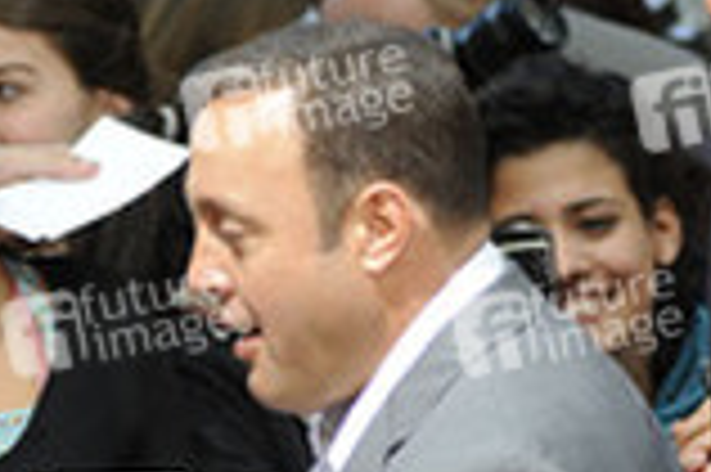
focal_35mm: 859
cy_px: 436
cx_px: 178
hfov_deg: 2.4
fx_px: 16947
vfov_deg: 1.6
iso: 1000
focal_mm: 300
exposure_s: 1/160
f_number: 6.3
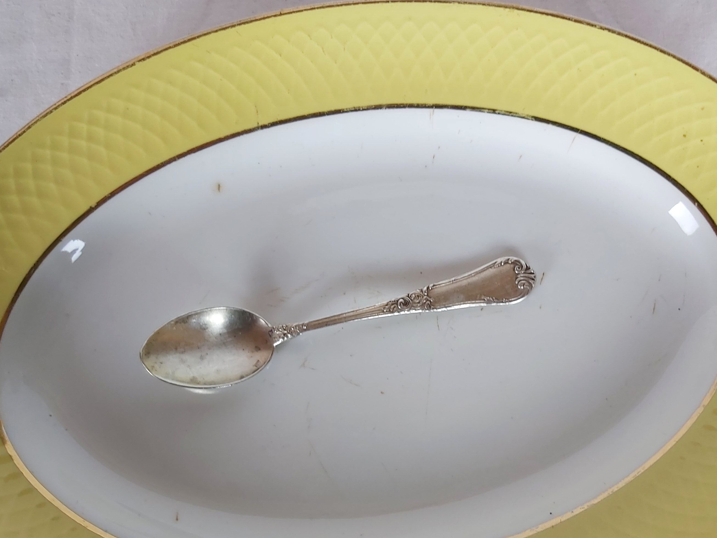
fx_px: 829
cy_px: 345
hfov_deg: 46.8
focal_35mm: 40
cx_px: 360
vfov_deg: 35.7
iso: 80
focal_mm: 3.92
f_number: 1.7
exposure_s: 1/50
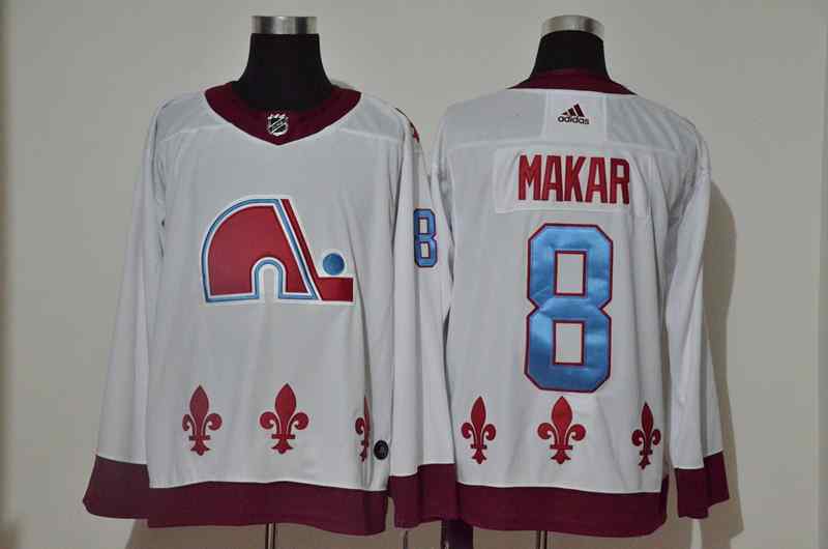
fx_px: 1549
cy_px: 274
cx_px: 414
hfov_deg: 29.9
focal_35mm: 68
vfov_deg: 20.1
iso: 4000
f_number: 4.5
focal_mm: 45
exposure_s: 1/50
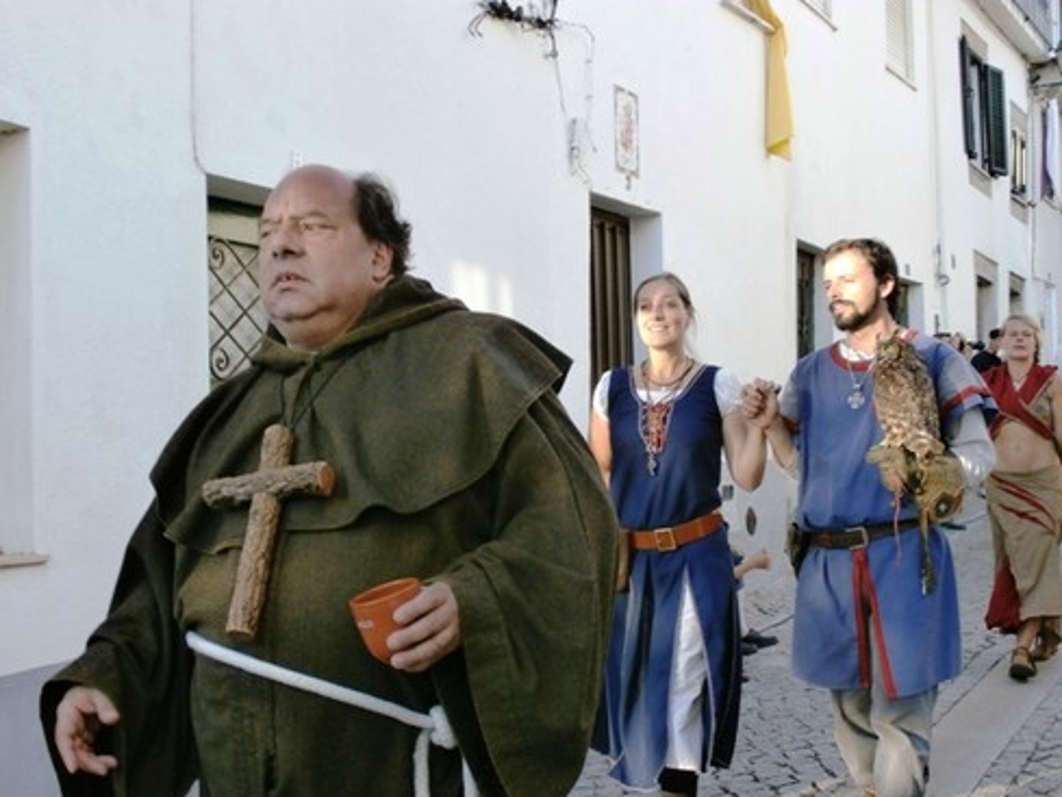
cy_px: 401
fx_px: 1412
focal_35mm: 46
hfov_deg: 41.2
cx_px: 541
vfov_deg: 31.5
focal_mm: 8.02
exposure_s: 1/125
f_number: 3.8
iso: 100
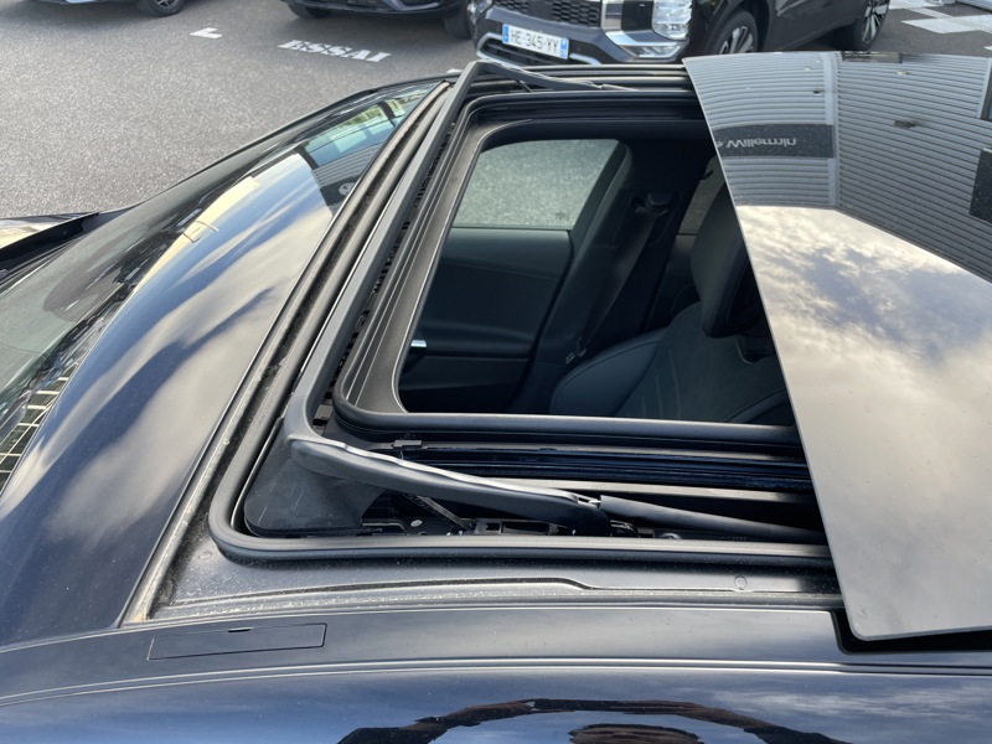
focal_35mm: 26
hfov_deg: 67.3
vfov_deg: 53.1
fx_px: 745
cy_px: 372
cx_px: 496
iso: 32
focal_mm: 4.2
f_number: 1.6
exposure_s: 1/147
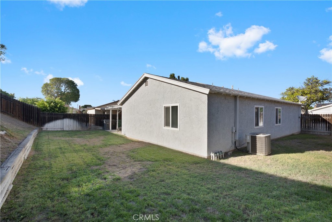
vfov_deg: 73.8
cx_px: 166
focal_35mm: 16
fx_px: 148
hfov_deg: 96.7
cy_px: 111
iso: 40
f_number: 22
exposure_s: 1/5
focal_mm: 16
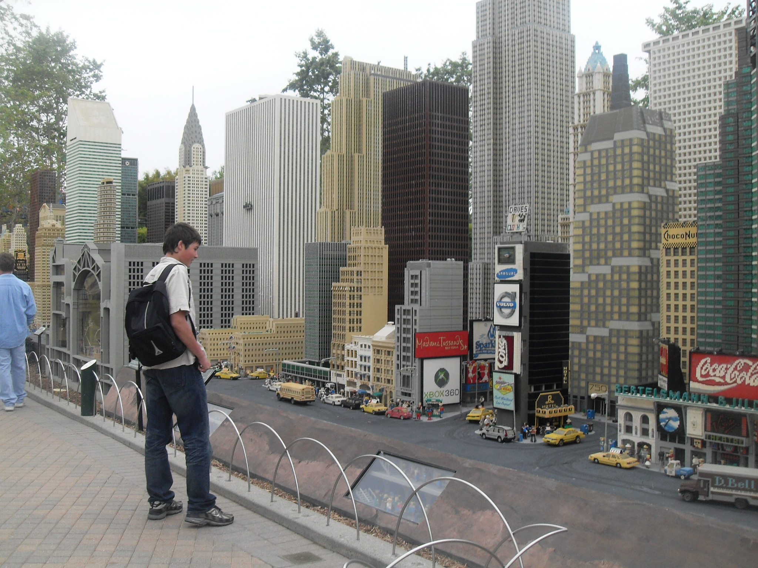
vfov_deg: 38.7
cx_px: 379
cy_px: 284
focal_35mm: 37
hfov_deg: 50.1
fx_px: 810
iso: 80
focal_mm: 6.3
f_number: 8.9
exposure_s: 1/45
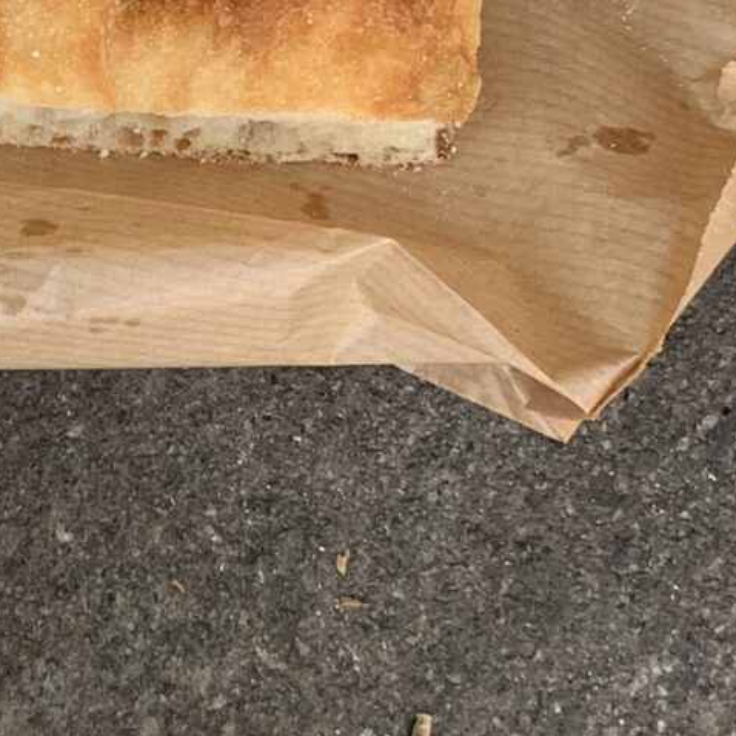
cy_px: 197
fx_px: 2959
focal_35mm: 123
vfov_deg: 14.1
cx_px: -648
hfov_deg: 12.7
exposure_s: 1/208
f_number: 1.8
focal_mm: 4.25
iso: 25
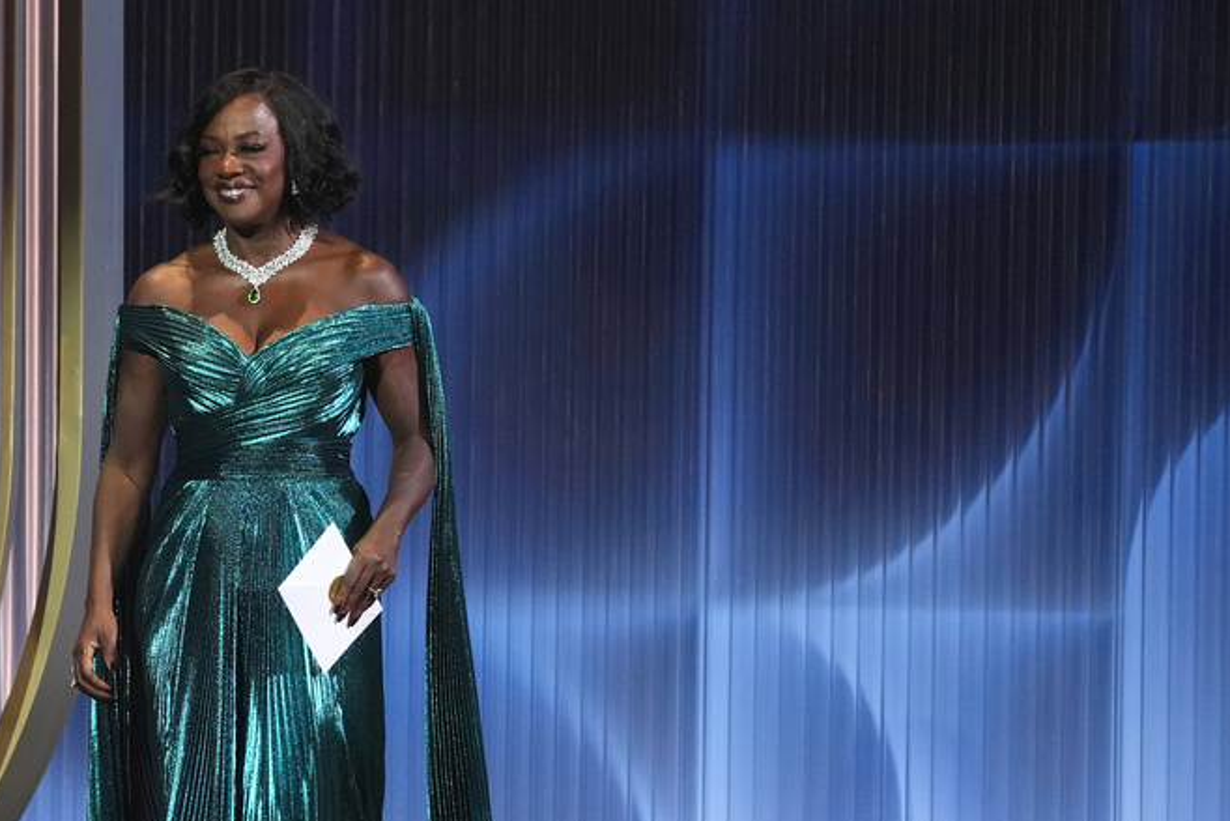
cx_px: 288
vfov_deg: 3.6
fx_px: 12985
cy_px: 635
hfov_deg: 5.4
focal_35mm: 380
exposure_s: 1/200
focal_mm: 244
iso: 6400
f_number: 5.6
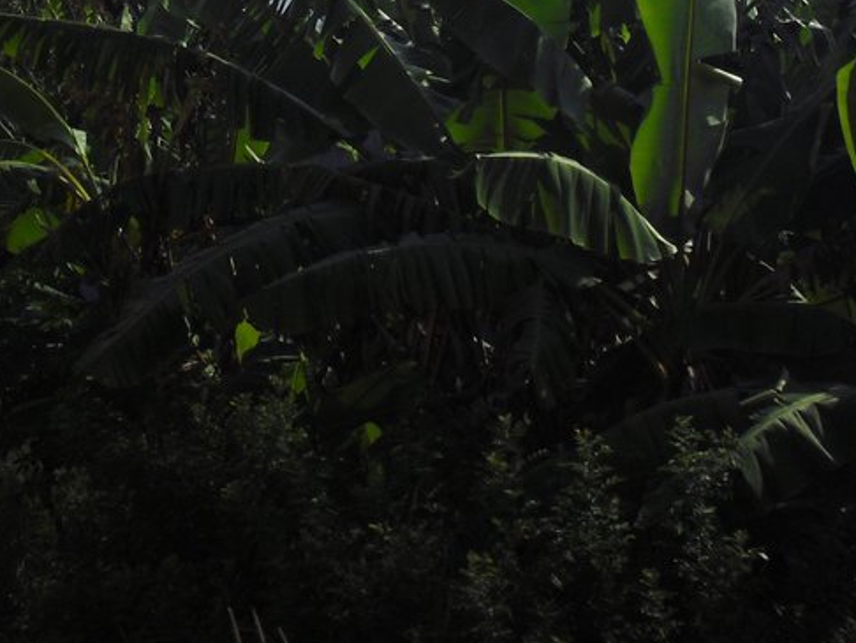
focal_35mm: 80
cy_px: -21
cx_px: 368
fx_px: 1979
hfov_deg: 24.4
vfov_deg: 17.9
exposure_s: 1/640
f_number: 8
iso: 100
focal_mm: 6.2
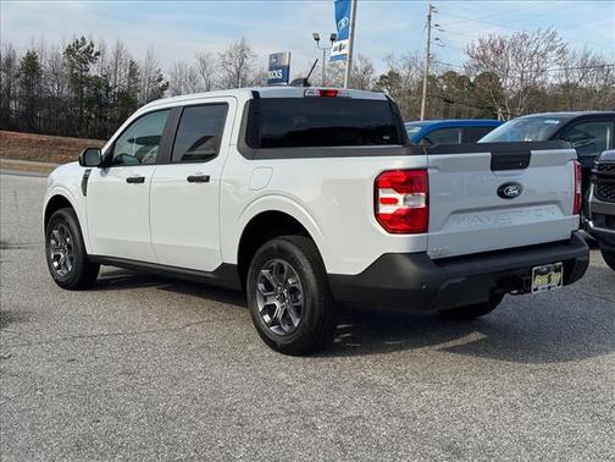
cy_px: 231
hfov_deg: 39.7
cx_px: 308
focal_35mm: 48
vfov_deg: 30.3
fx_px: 853
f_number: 1.78
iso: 64
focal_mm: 6.76
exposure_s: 1/2959
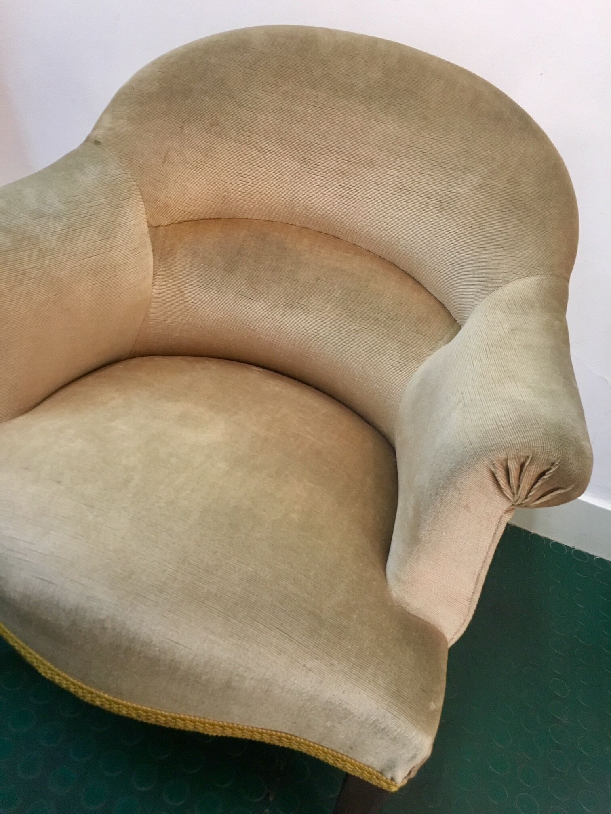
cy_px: 407
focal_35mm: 29
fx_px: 682
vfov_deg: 61.7
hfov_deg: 48.2
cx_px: 306
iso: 160
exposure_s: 1/33
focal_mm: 4.15
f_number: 2.2
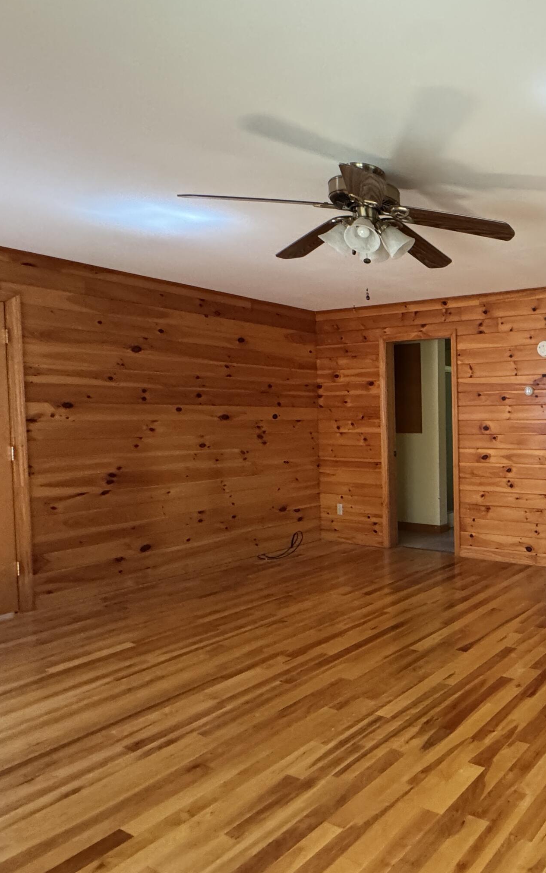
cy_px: 434
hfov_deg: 42.3
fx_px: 524
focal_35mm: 22
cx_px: 612
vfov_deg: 79.7
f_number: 2.2
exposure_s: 1/60
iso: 500
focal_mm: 2.22
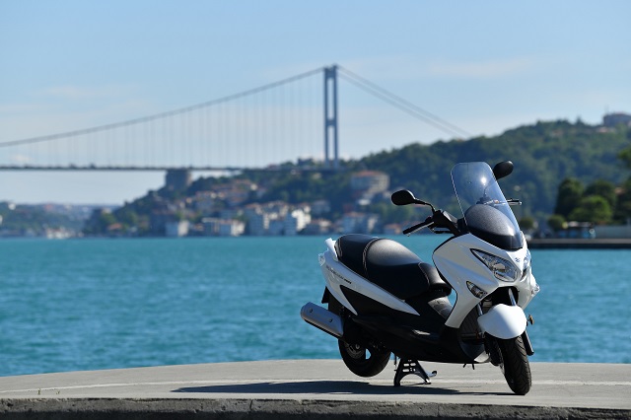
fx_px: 2628
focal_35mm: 150
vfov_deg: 9.1
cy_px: 210
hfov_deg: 13.7
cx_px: 316
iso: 160
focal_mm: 150
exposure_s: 1/2500
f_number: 4.5
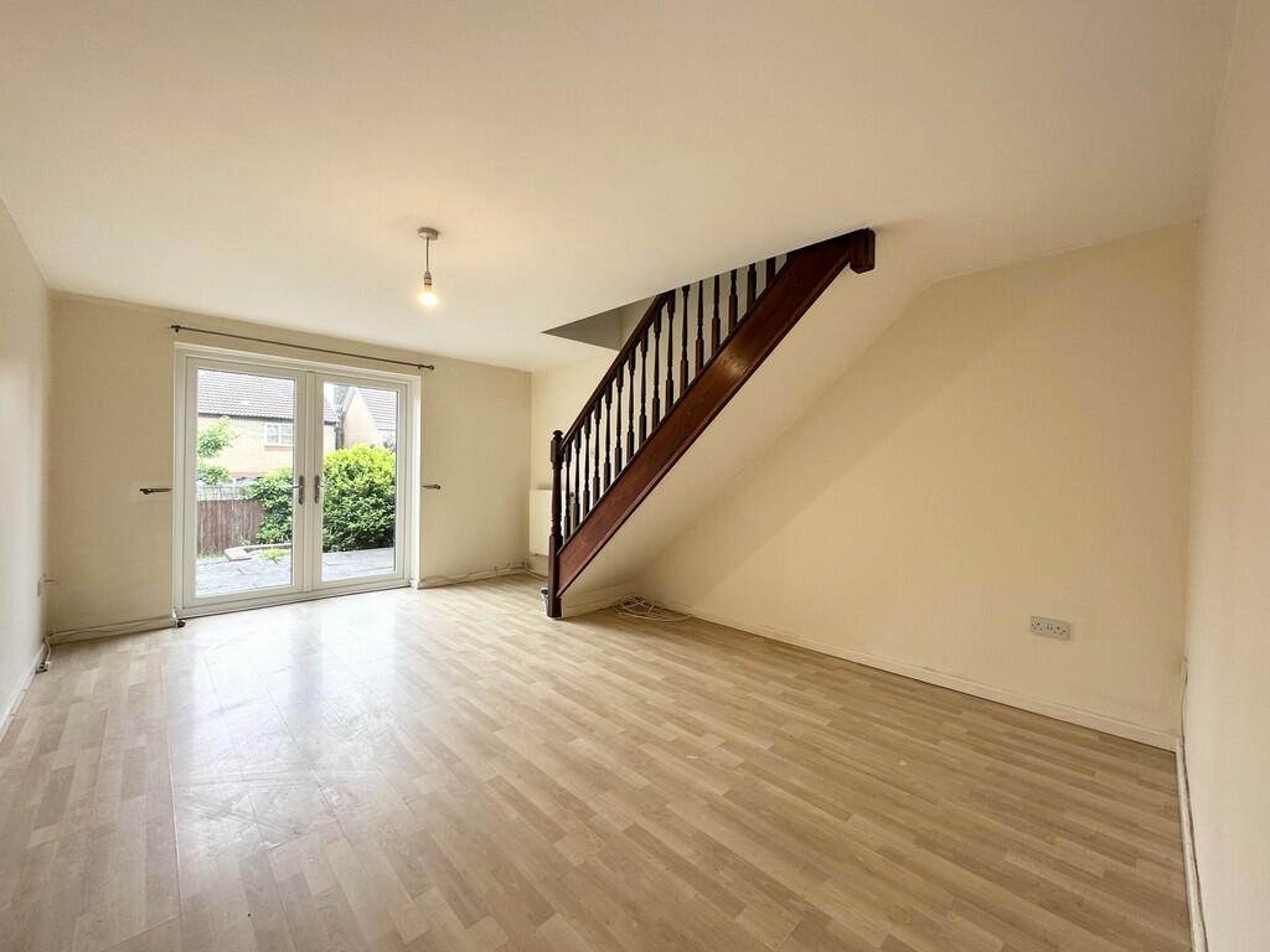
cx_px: 635
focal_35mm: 14
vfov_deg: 85.7
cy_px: 476
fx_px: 514
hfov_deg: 102.1
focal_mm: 2.22
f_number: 2.2
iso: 64
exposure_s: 1/99
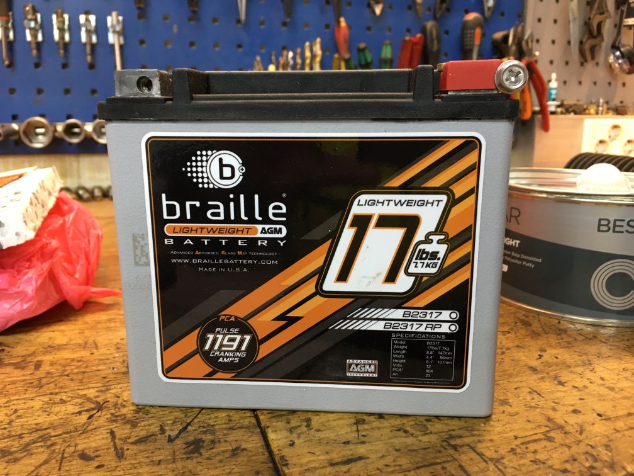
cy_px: 238
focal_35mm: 29
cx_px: 317
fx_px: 531
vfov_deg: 48.2
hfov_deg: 61.7
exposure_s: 1/33
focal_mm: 4.15
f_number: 2.2
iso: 125
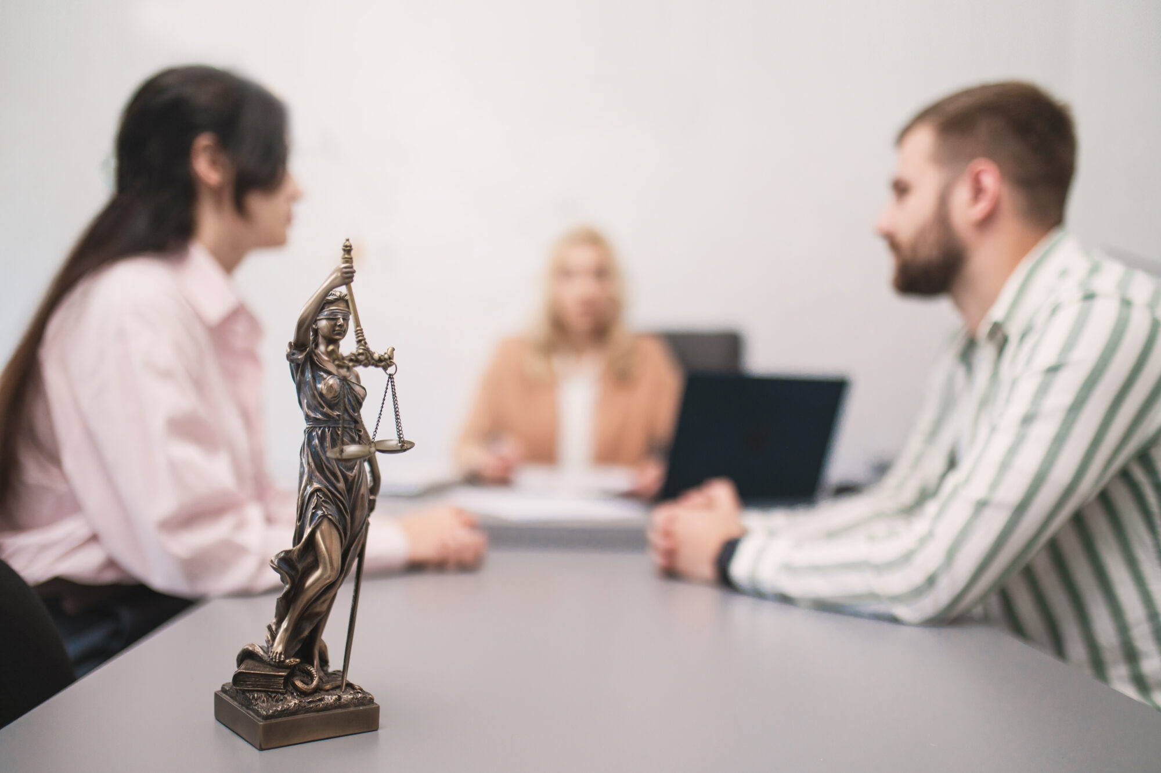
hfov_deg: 54.5
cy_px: 386
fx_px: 1128
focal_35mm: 35
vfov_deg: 37.8
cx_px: 580
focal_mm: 35
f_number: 1.4
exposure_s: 1/1000
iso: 500
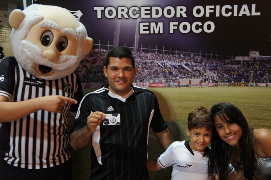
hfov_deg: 37.2
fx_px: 402
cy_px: 92
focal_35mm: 54
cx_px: 140
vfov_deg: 25.2
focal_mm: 33
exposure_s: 1/30
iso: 1600
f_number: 4.5
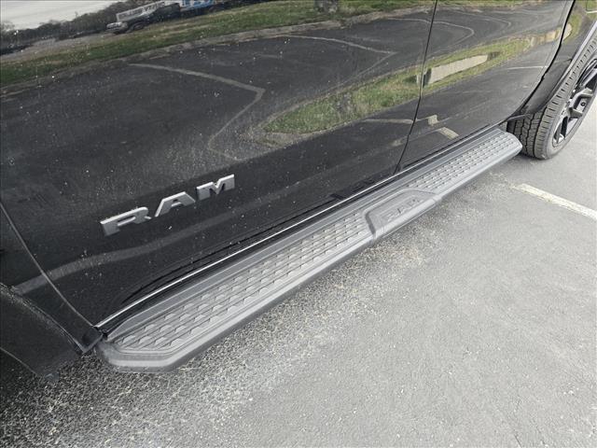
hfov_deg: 73.9
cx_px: 298
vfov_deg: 58.9
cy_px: 224
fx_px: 397
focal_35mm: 23
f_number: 1.7
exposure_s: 1/182
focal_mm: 6.3
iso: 100
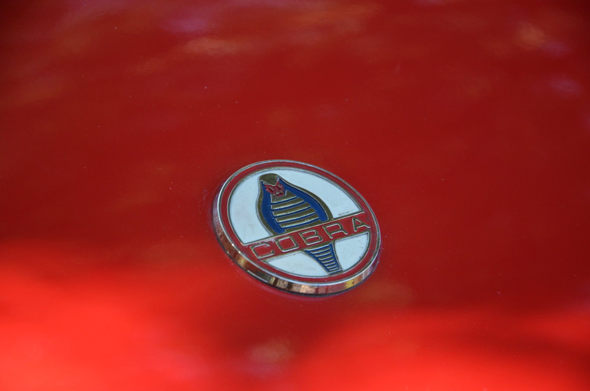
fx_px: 2576
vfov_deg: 8.7
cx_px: 295
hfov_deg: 13.1
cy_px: 196
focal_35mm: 158
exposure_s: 1/250
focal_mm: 105
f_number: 5.6
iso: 560
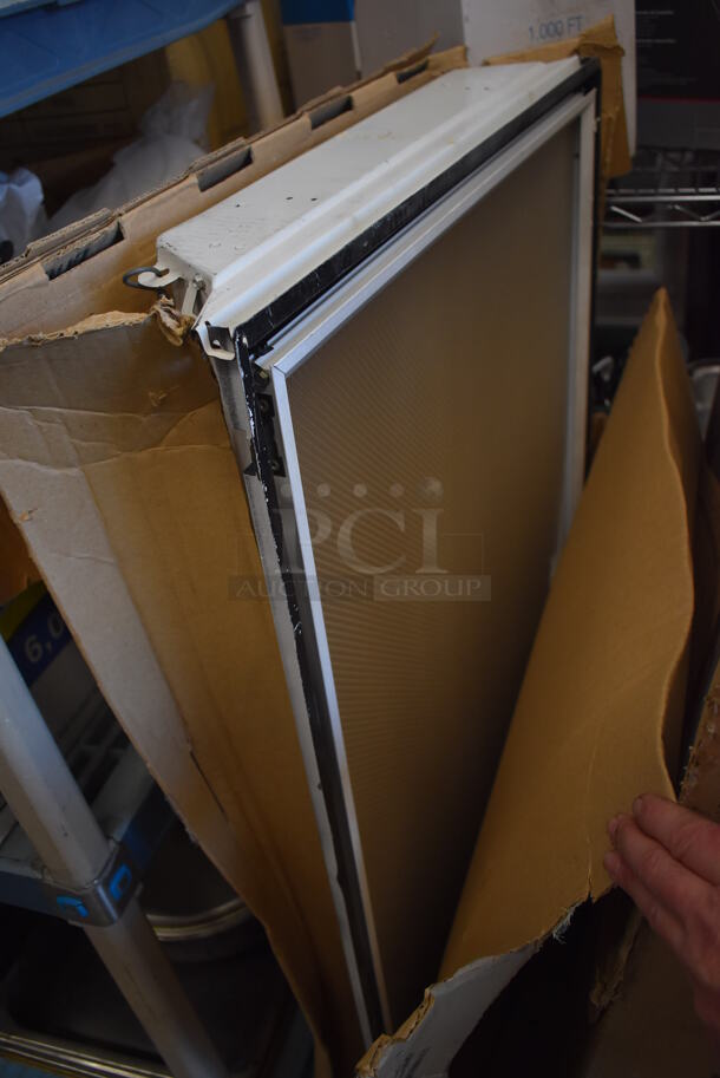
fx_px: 899
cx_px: 360
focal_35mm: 30
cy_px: 539
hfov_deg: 43.7
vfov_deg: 61.9
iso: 800
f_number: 3.8
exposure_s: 1/125
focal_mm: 20
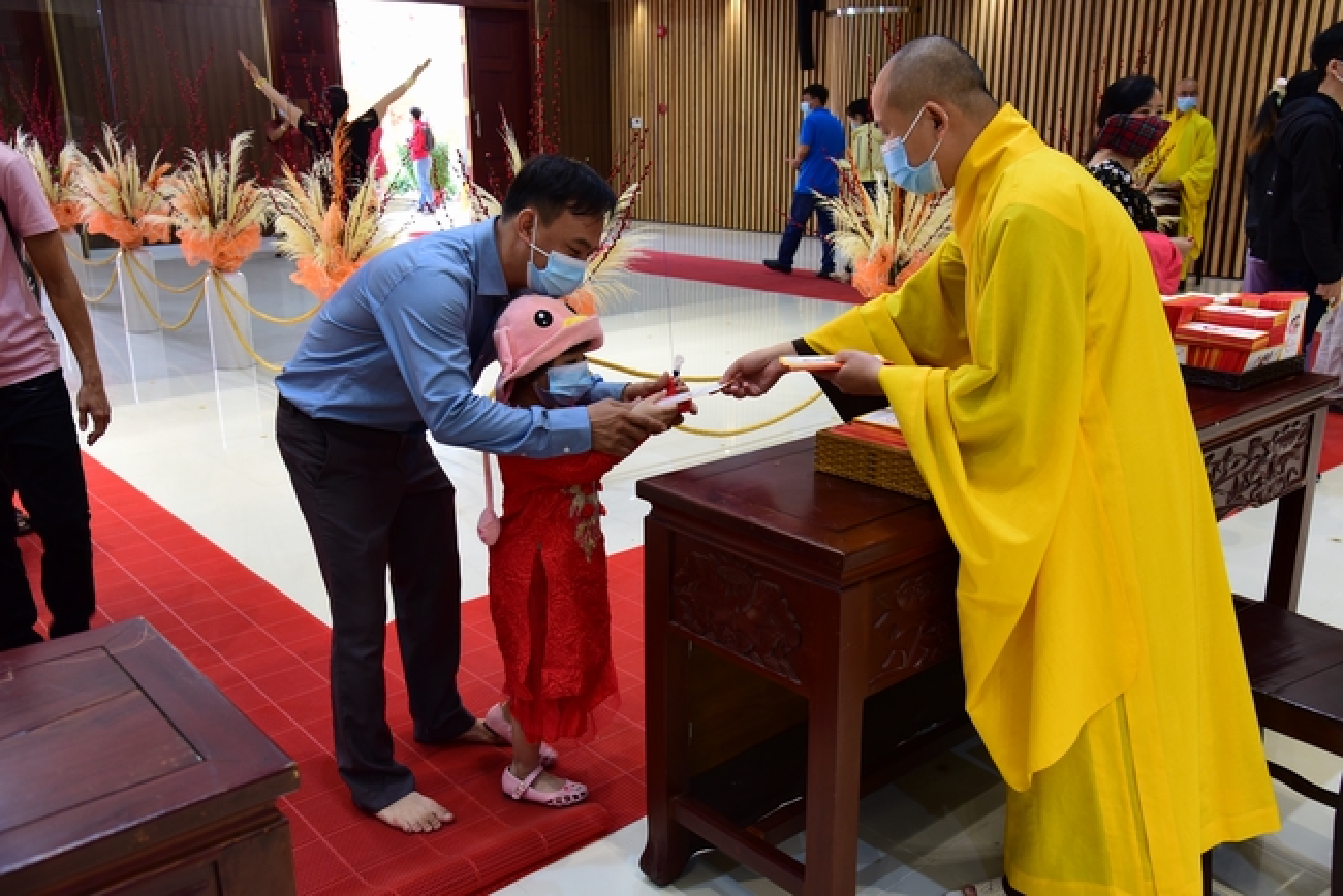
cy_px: 448
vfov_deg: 41.2
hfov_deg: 58.7
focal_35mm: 32
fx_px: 1194
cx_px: 672
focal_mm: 32
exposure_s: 1/50
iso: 1000
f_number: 5
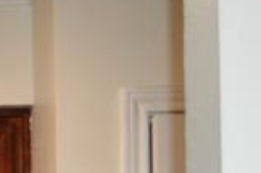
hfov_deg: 8.9
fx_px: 1511
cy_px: 424
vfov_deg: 6.2
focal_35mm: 209
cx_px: -371
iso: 450
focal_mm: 22
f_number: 3.8
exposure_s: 1/60
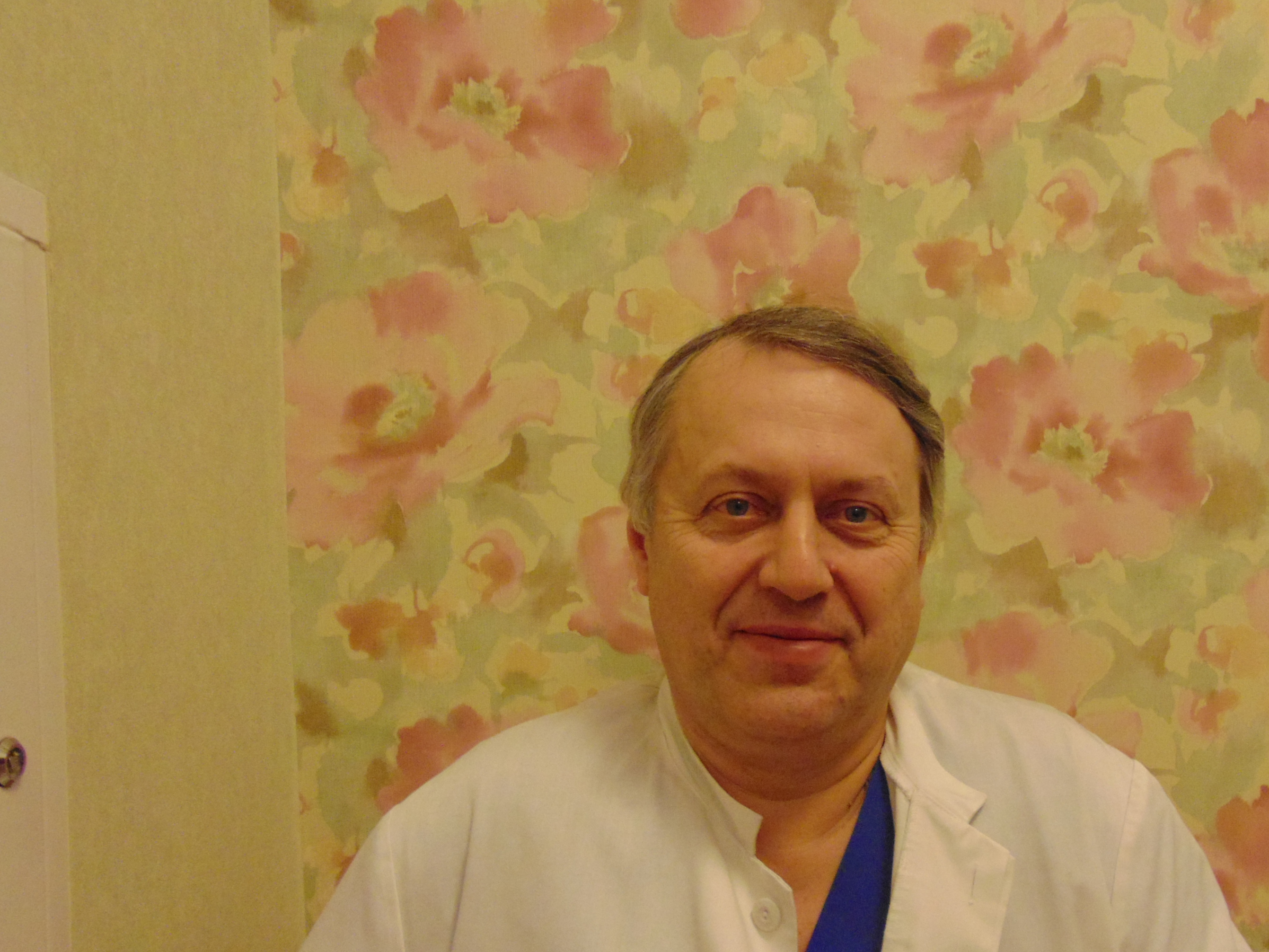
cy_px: 586
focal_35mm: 34
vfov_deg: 41.5
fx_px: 1247
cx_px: 800
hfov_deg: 53.3
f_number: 3
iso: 400
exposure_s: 1/30
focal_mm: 4.5
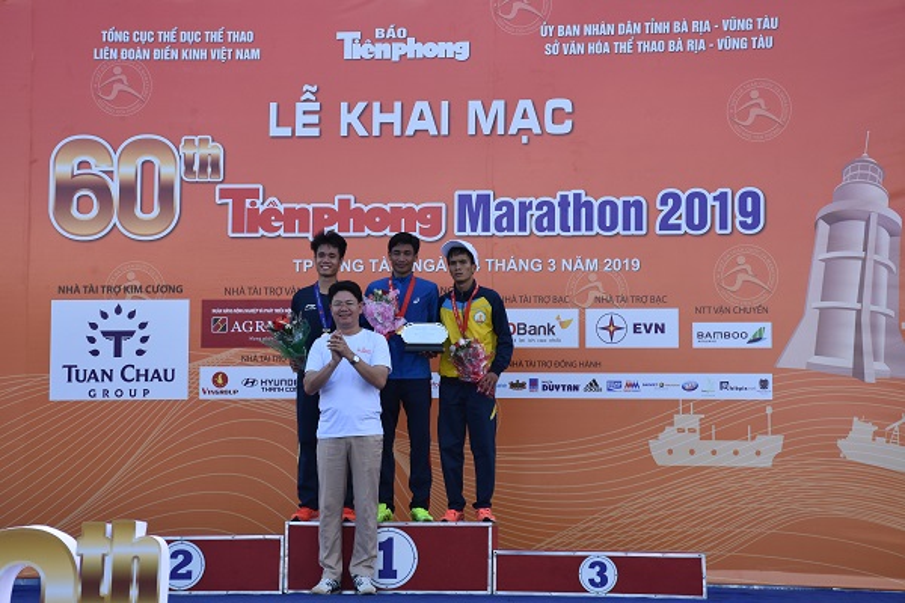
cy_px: 302
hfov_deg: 24.2
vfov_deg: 16.3
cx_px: 452
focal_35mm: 84
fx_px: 2112
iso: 450
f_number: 8
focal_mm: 56
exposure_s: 1/500
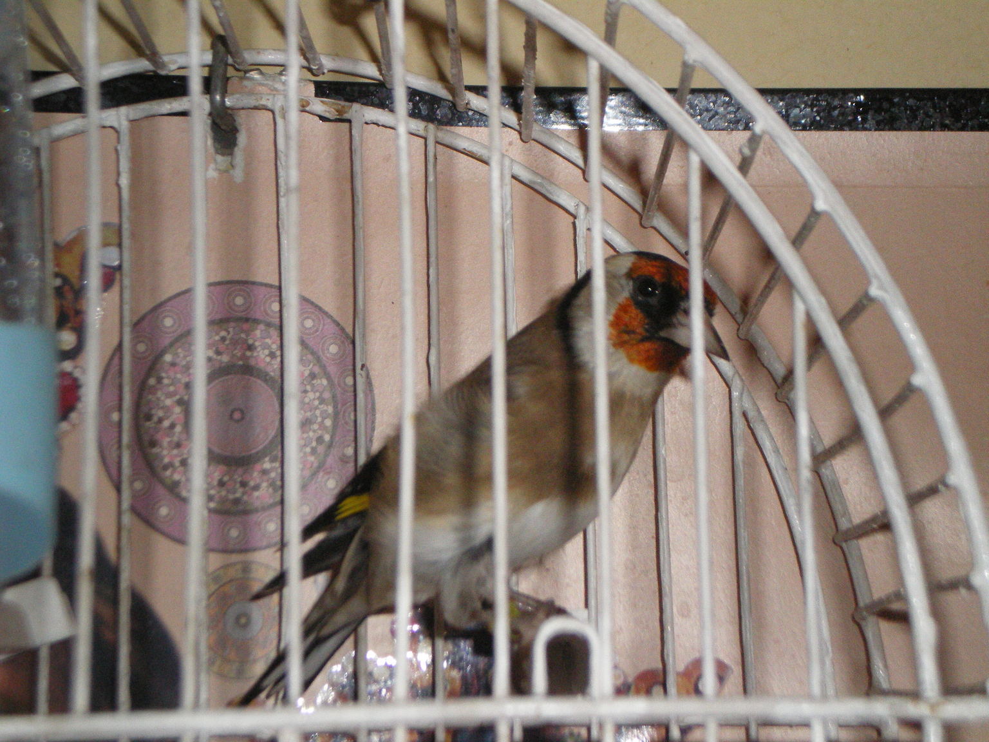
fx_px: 3257
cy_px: 371
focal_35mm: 114
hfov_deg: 17.3
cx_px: 494
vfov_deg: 13.0
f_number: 5.9
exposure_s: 1/100
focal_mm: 18.9
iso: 400
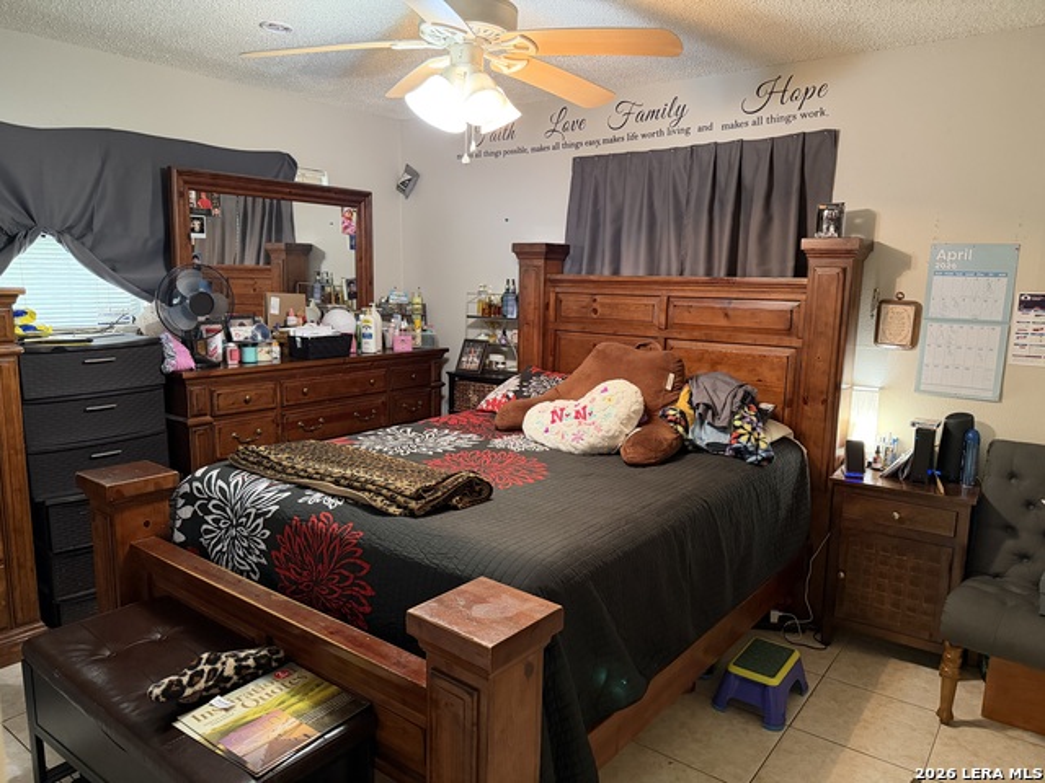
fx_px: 725
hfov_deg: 71.6
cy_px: 392
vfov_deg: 56.8
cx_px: 522
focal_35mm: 24
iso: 800
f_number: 1.78
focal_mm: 6.76
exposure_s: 1/40
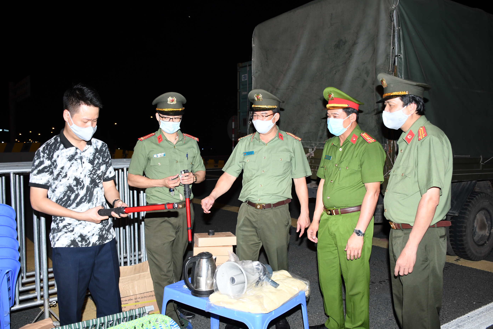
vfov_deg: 40.0
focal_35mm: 33
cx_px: 246
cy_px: 164
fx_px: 452
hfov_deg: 57.2
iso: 500
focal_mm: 22
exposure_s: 1/200
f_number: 4
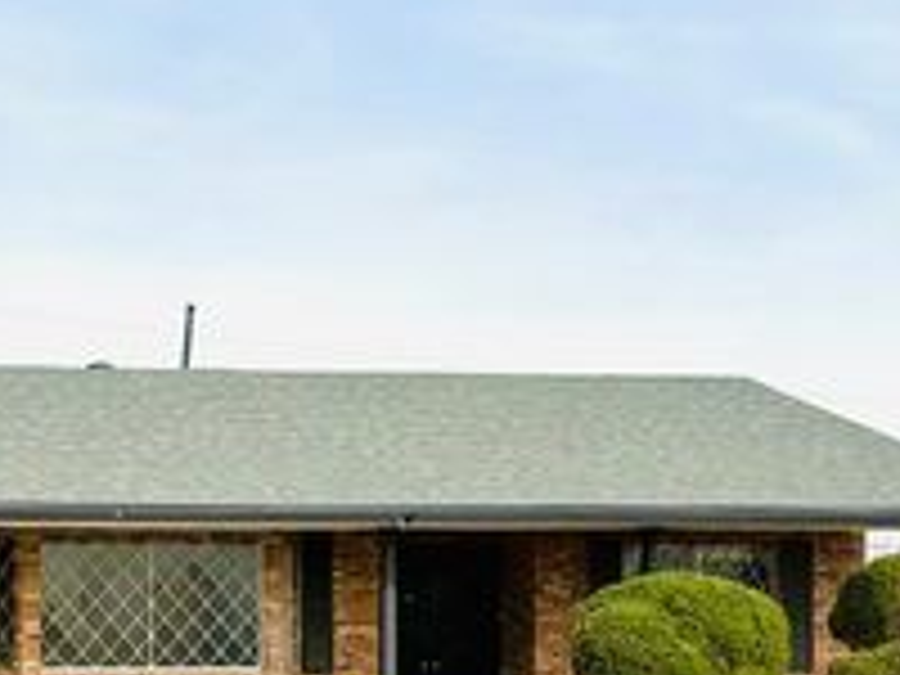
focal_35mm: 60
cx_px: -54
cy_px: 569
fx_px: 1560
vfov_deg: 23.9
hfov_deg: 29.5
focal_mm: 6.86
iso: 80
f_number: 1.78
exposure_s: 1/7042
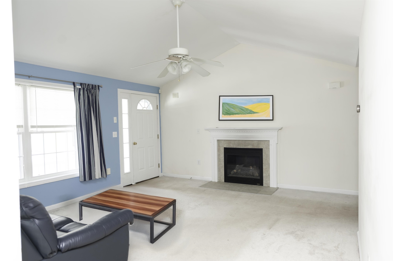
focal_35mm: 24
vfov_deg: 53.1
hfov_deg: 73.8
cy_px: 130
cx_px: 196
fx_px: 262
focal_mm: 24
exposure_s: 1/80
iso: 500
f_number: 3.2
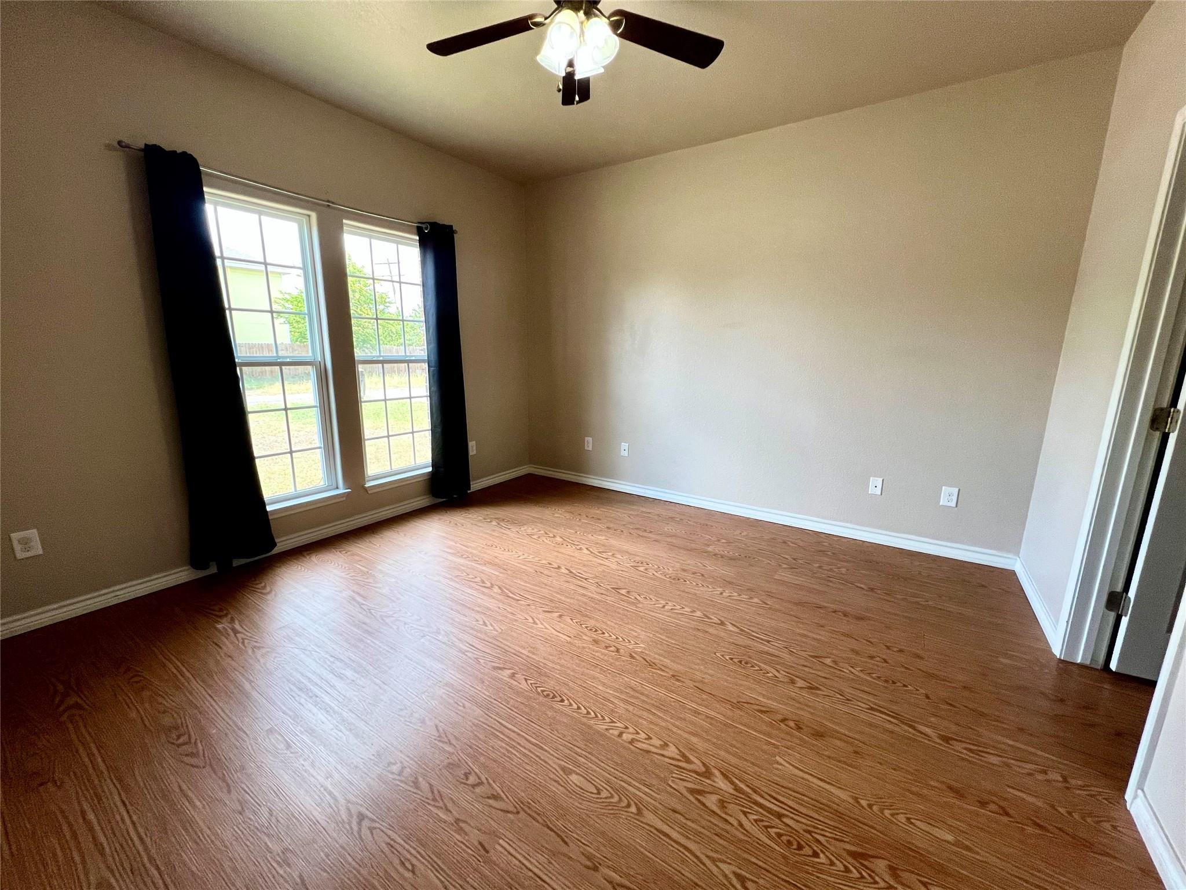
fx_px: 445
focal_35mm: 13
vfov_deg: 89.9
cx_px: 593
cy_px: 445
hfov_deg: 106.2
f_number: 1.8
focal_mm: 1.57
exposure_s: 1/120
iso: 125
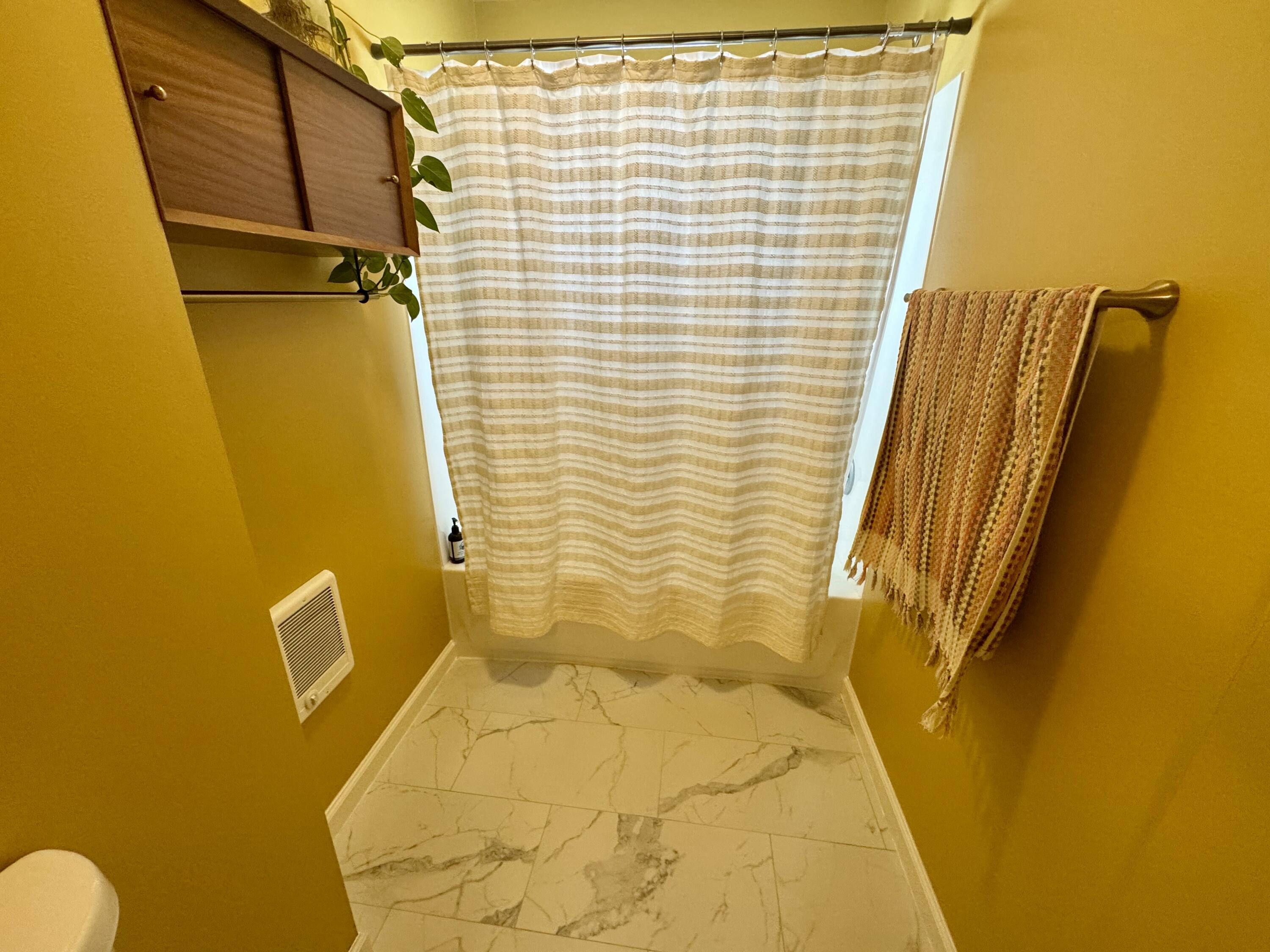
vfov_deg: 85.7
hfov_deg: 102.1
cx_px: 635
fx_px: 514
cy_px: 476
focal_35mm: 14
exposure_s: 1/99
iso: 250
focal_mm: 2.22
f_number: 2.2
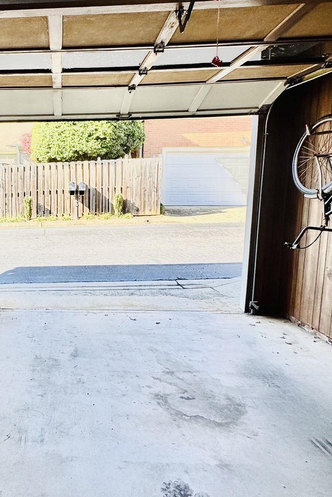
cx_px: 20
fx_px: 415
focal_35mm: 30
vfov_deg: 61.9
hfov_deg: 39.7
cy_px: 237
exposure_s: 1/245
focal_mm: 2.22
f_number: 2.2
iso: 40
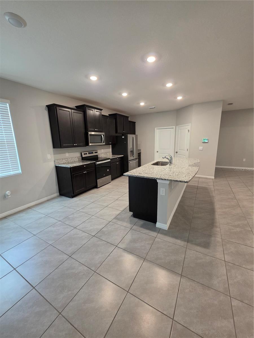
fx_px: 127
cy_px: 169
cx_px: 127
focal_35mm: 13
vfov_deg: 106.2
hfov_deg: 89.9
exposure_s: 1/60
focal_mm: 2.2
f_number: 1.9
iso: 320
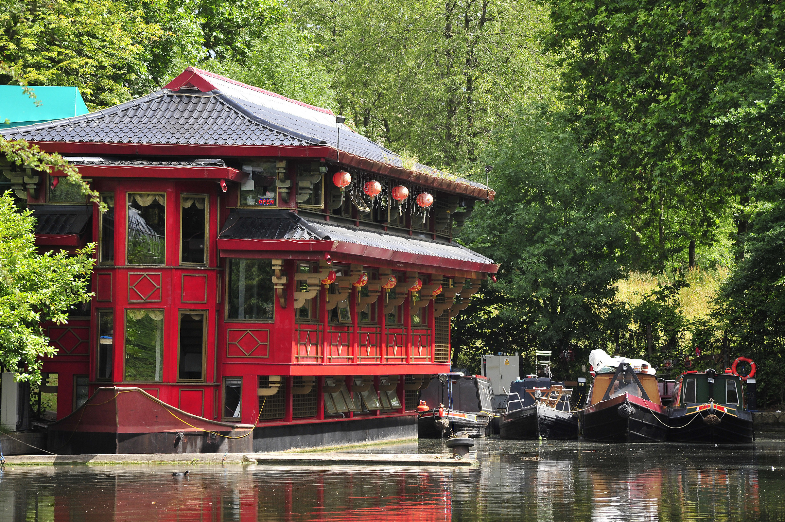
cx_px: 392
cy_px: 261
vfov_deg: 7.6
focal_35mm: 180
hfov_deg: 11.4
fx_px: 3922
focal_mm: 180
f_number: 10
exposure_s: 1/800
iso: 1000
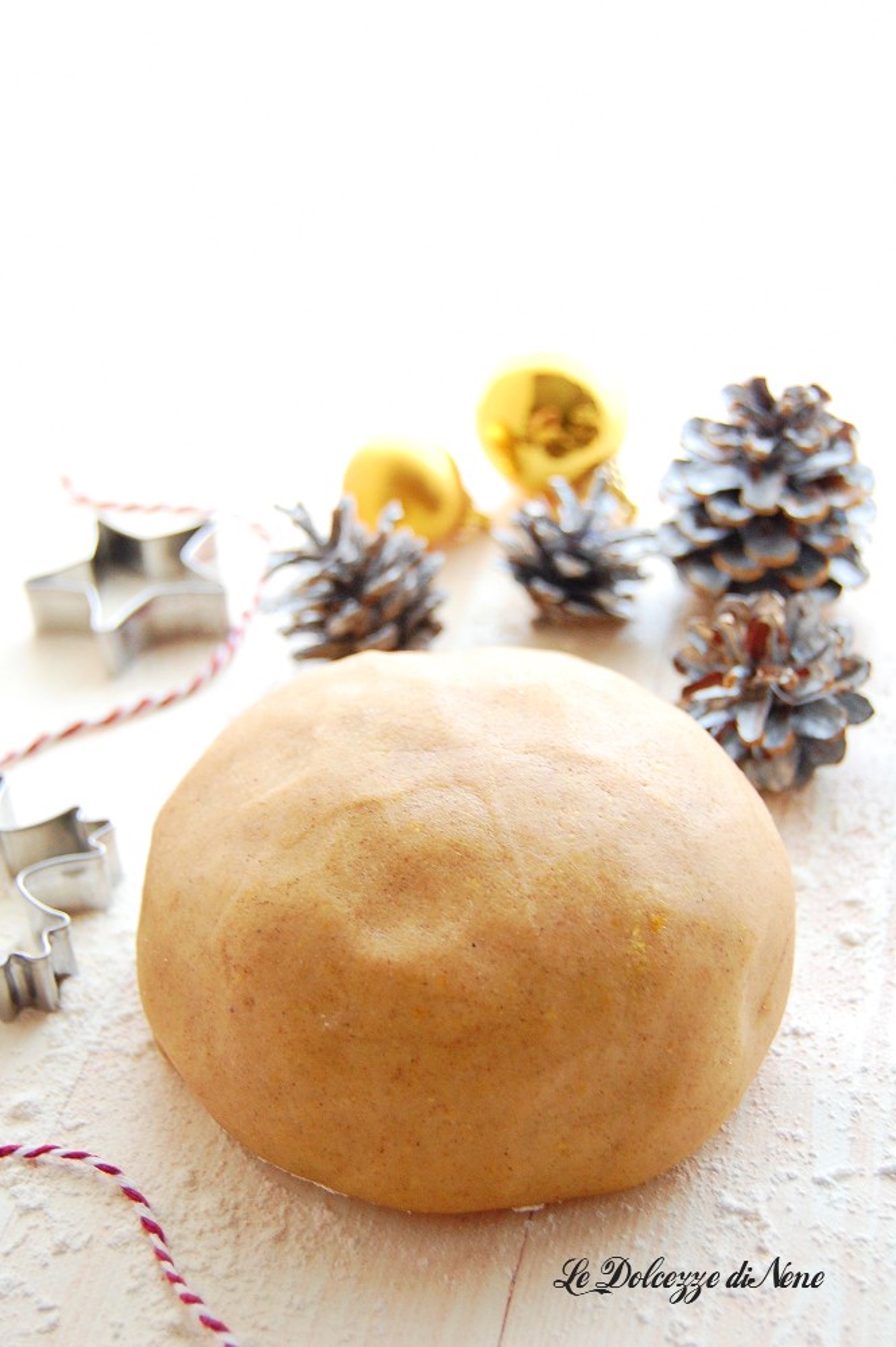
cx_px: 448
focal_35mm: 52
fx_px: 1963
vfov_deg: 37.9
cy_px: 674
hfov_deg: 25.7
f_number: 4.8
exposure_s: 1/25
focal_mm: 35
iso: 800
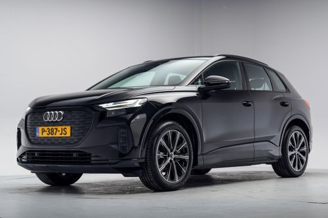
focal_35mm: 50
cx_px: 164
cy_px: 109
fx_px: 455
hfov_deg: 39.6
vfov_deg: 27.0
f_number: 4
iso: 100
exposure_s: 1/13
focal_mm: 50
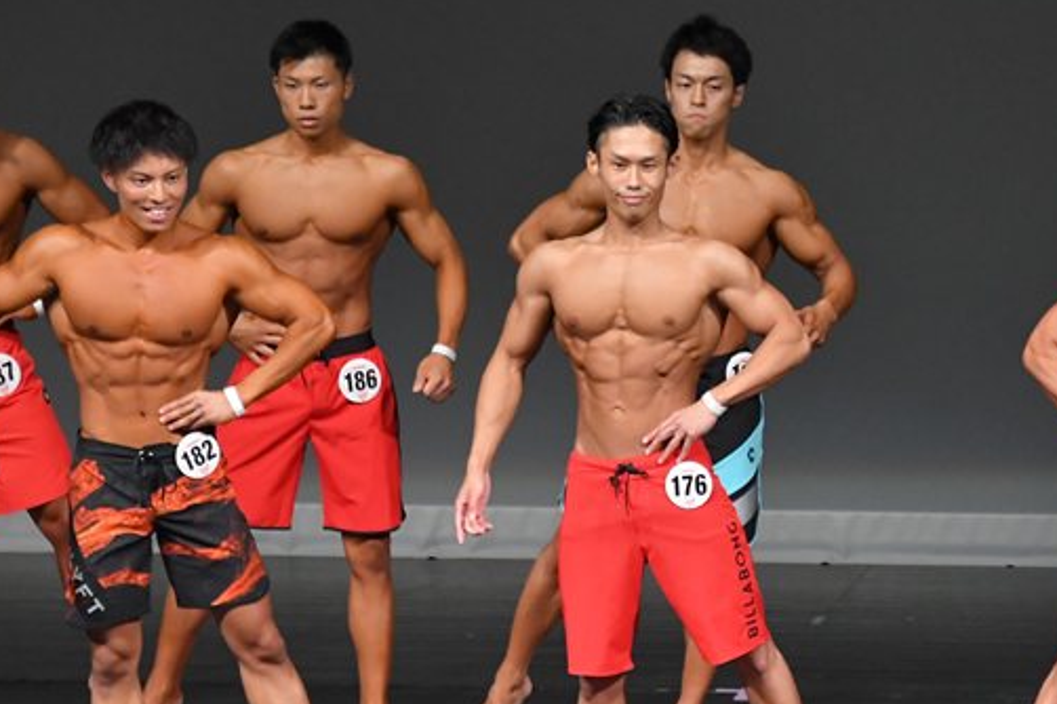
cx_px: 757
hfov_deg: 4.5
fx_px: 13585
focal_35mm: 463
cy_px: 413
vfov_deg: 3.0
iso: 4000
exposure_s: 1/400
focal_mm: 200
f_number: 5.6
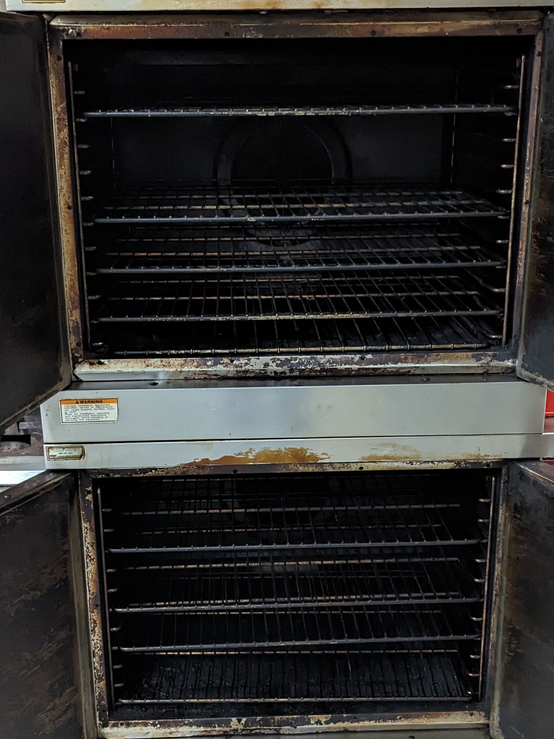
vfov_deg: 41.2
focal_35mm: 46
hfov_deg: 31.5
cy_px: 420
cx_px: 266
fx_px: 982
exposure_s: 1/60
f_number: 1.85
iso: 676
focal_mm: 6.81
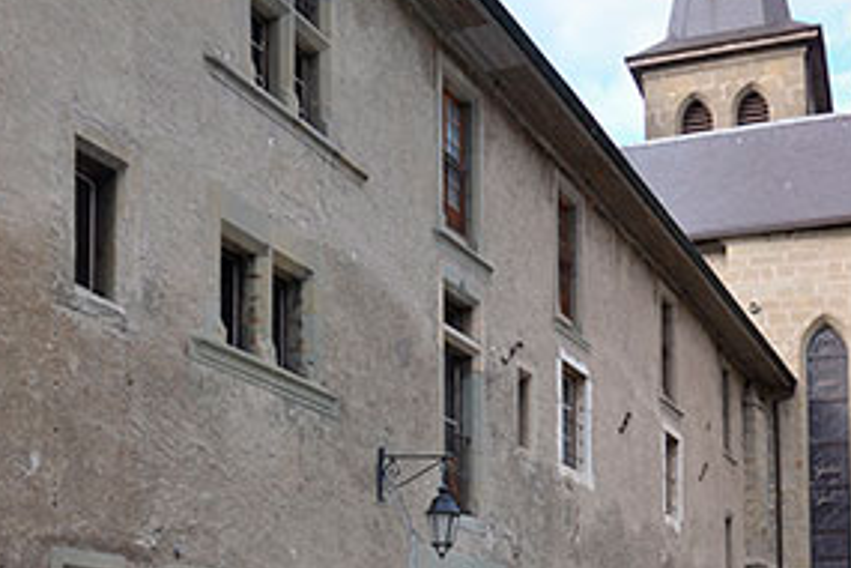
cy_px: 427
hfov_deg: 39.7
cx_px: 463
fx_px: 1177
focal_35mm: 50
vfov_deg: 26.7
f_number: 8
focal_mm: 21
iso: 200
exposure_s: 1/60
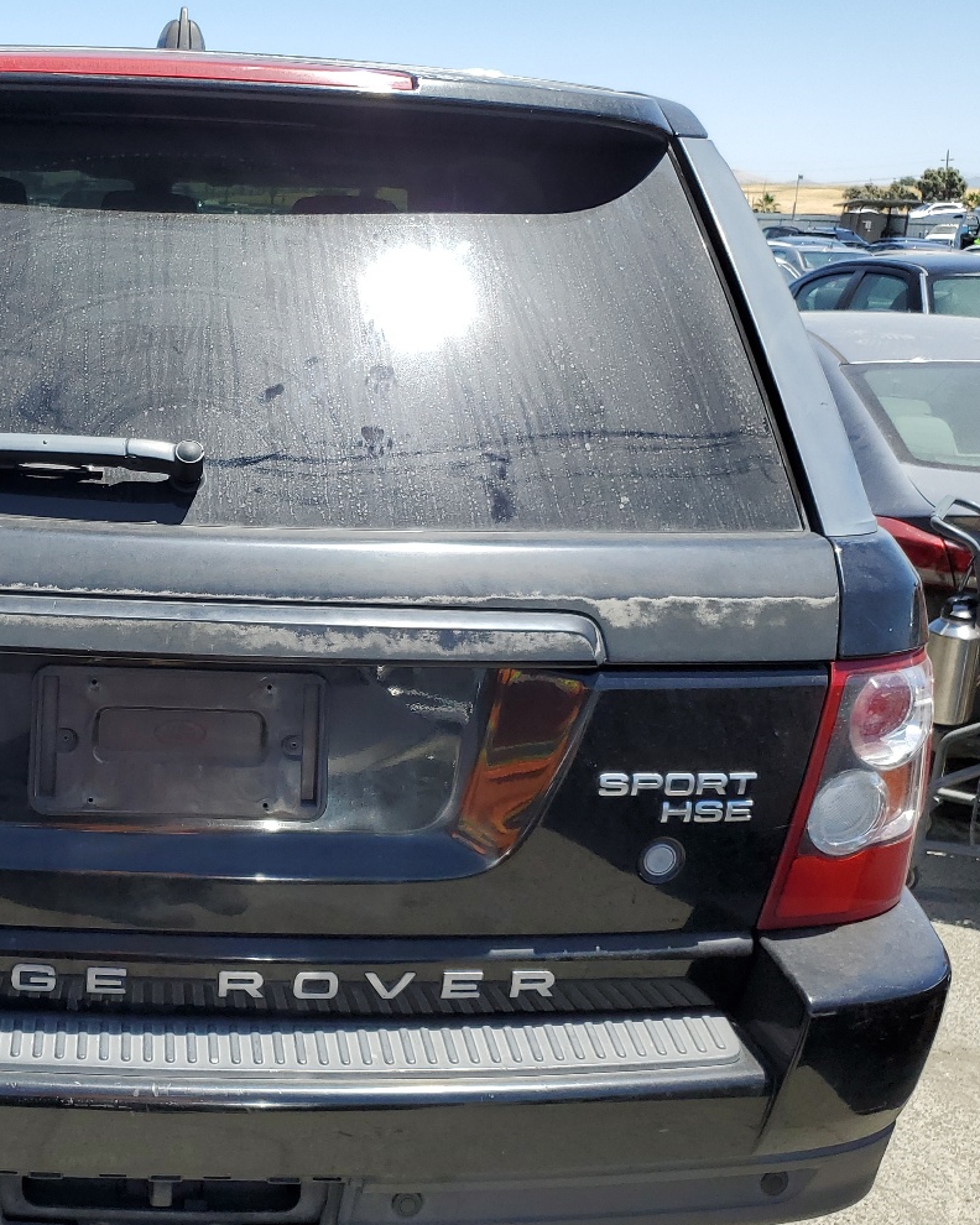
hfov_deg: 35.2
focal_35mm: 41
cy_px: 658
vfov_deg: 44.8
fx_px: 1486
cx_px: 184
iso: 50
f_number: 1.5
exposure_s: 1/2000
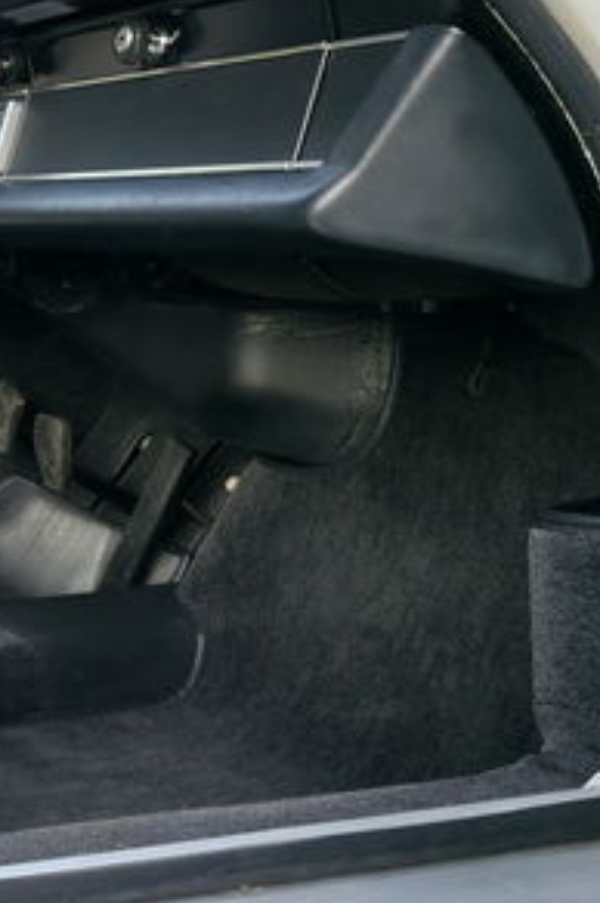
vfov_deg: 31.7
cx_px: -486
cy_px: 312
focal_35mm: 63
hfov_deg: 17.4
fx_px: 1579
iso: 200
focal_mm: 6.3
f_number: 1.7
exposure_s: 1/180
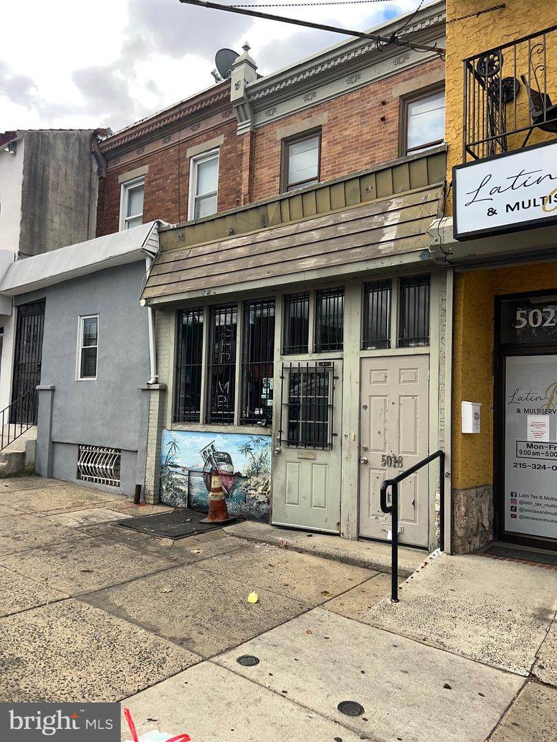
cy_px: 371
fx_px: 558
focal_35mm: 26
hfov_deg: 53.1
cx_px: 278
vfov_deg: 67.3
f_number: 1.5
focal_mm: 5.7
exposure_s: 1/1698
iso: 32
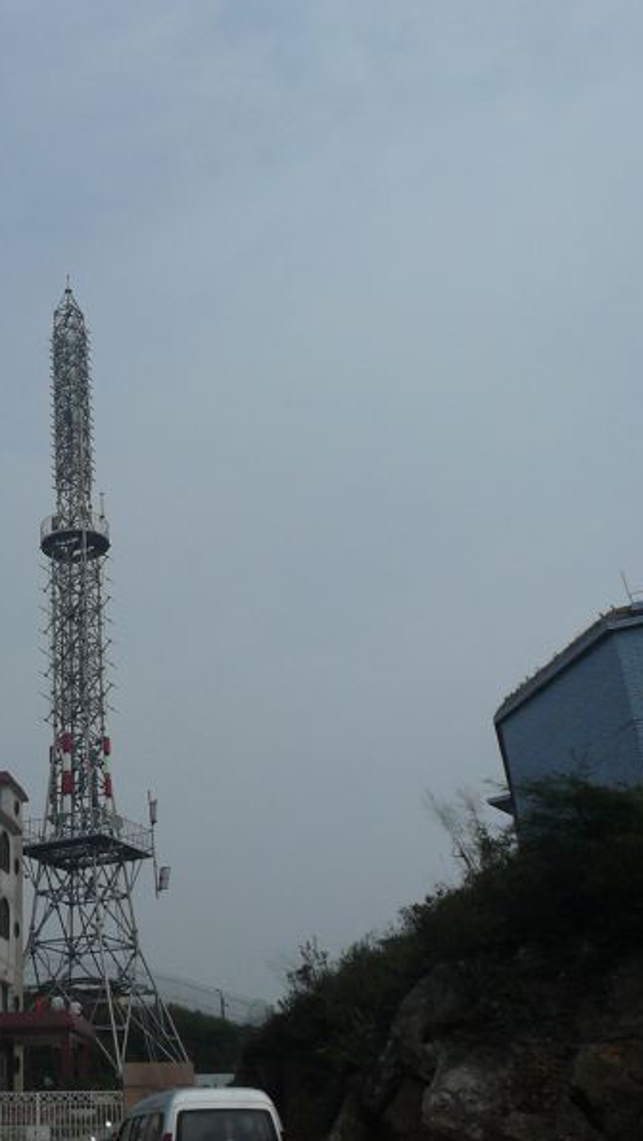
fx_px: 1242
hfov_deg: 27.4
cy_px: 570
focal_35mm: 41
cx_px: 4
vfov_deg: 49.4
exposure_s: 1/500
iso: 100
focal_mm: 4.6
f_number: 8
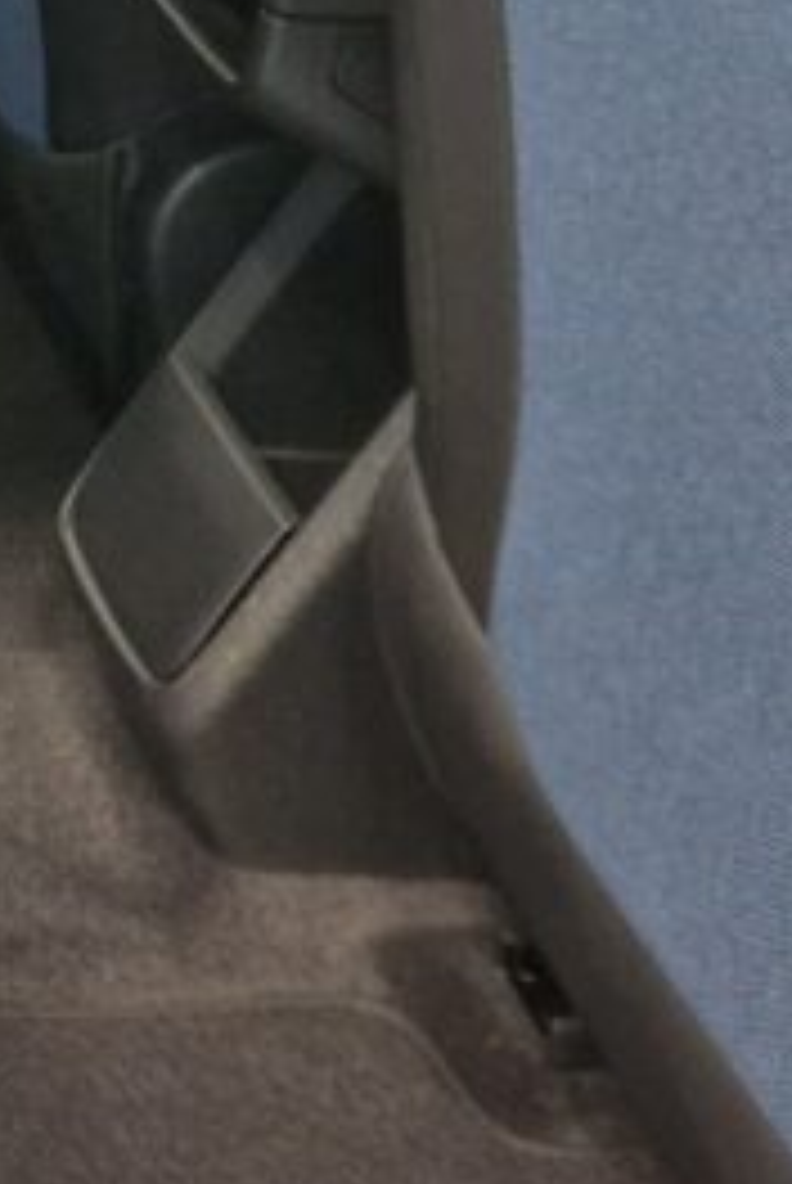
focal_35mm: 93
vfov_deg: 21.1
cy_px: -27
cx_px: -958
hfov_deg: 12.4
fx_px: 3061
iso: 640
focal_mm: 5.4
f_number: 1.8
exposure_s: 1/50
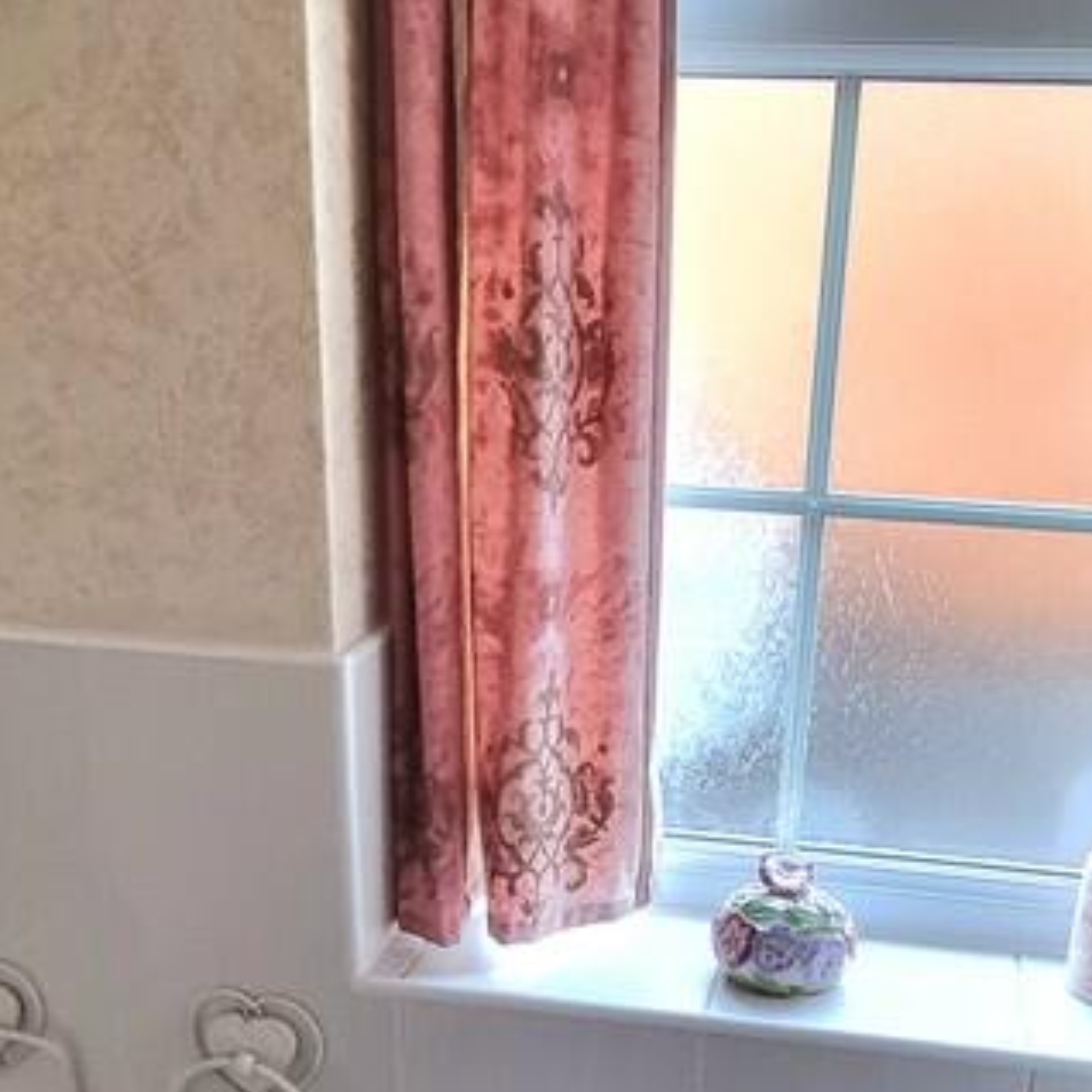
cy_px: 927
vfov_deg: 42.2
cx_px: 625
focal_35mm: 37
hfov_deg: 44.8
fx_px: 1321
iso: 320
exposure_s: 1/50
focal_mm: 2.2
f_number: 2.2
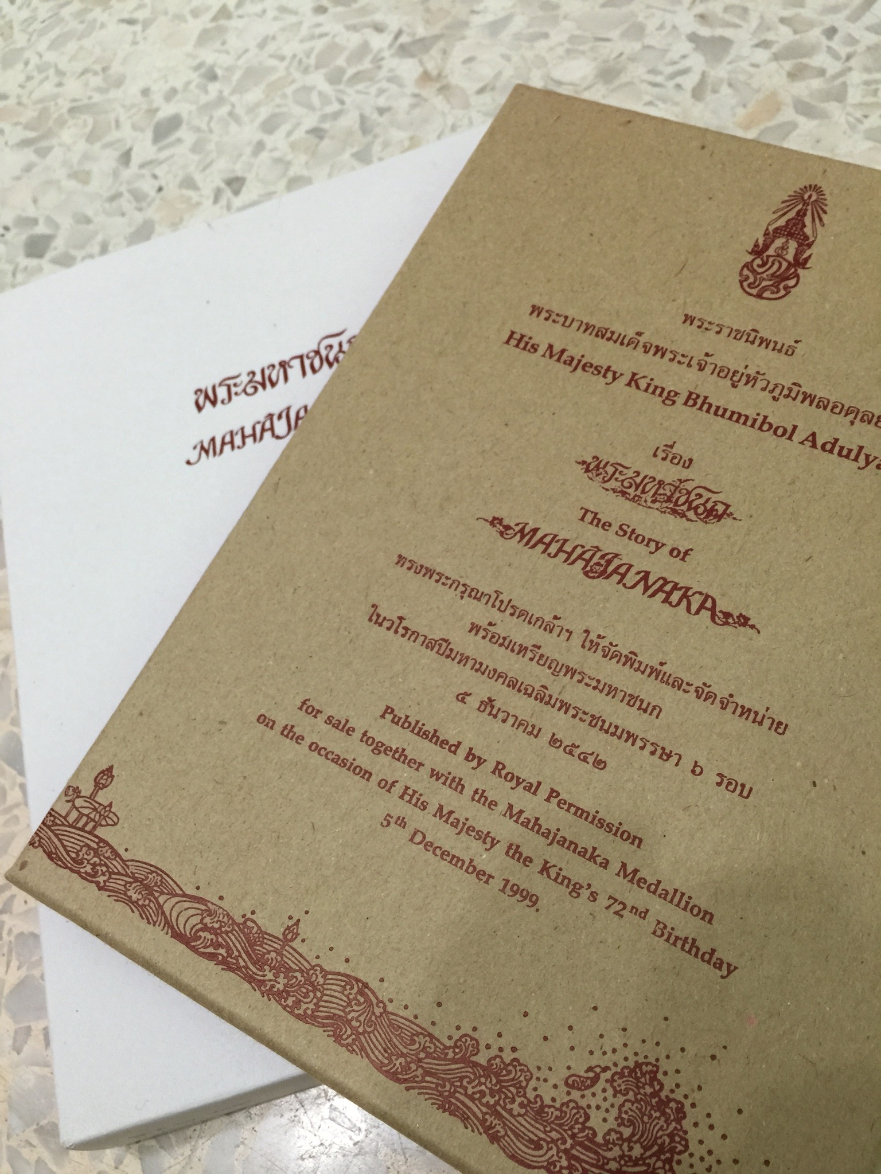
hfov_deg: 48.2
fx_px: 984
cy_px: 587
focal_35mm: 29
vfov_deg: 61.7
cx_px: 440
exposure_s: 1/17
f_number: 2.2
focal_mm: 4.15
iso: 64
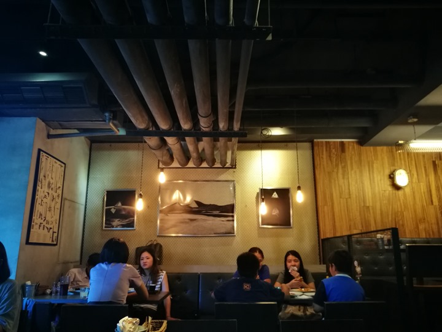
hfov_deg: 65.3
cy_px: 166
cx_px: 221
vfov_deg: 51.4
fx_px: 345
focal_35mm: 27
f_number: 2.2
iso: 400
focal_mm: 4.5
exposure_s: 1/24
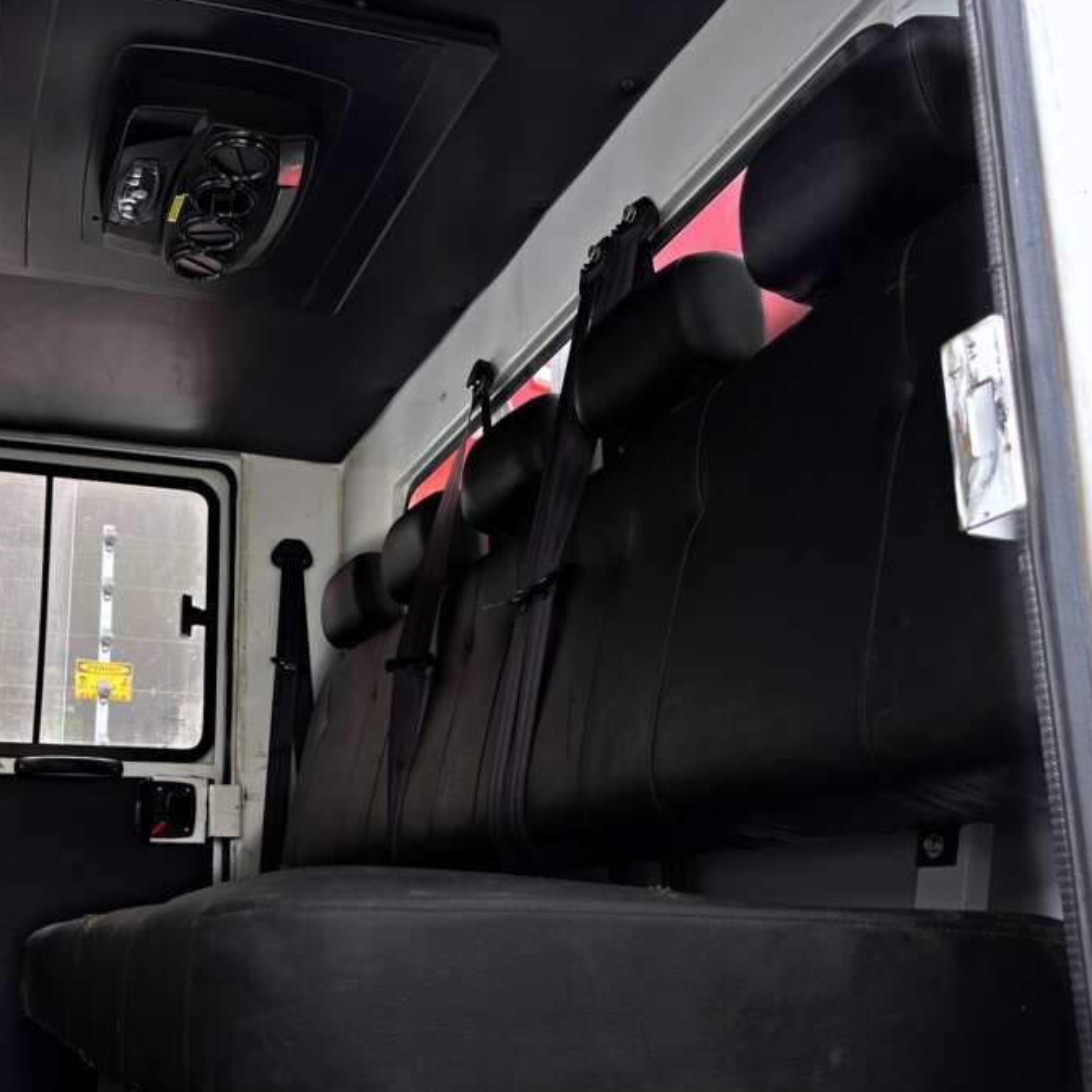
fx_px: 1321
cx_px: 365
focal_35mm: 37
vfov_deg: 44.8
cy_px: 623
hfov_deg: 44.3
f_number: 1.6
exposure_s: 1/121
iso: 50
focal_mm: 5.1
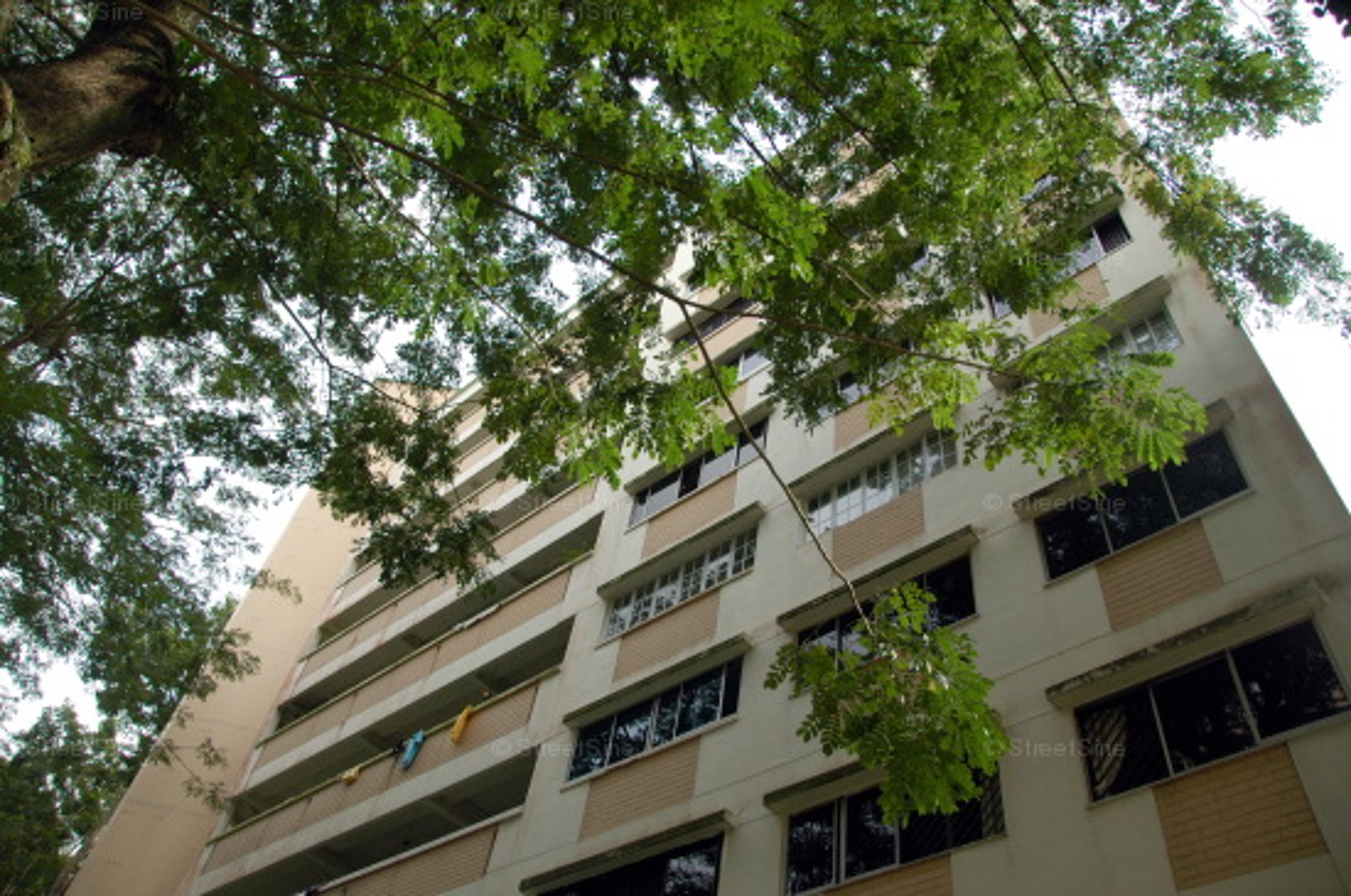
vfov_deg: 47.8
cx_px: 676
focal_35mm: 27
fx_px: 1012
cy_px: 448
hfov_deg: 67.5
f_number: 3.5
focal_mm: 18
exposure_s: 1/640
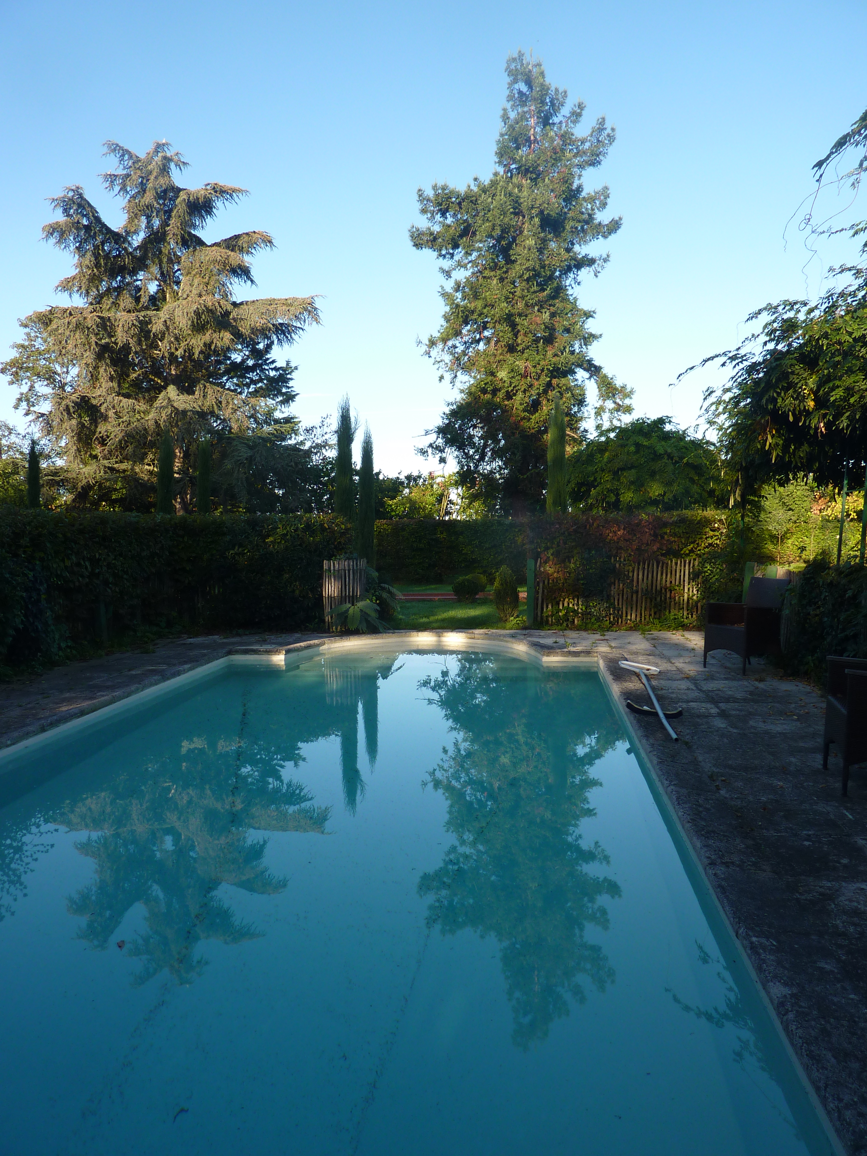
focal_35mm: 25
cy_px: 578
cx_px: 434
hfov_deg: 54.9
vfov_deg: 69.4
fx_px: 835
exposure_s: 1/200
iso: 80
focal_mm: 4.1
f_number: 4
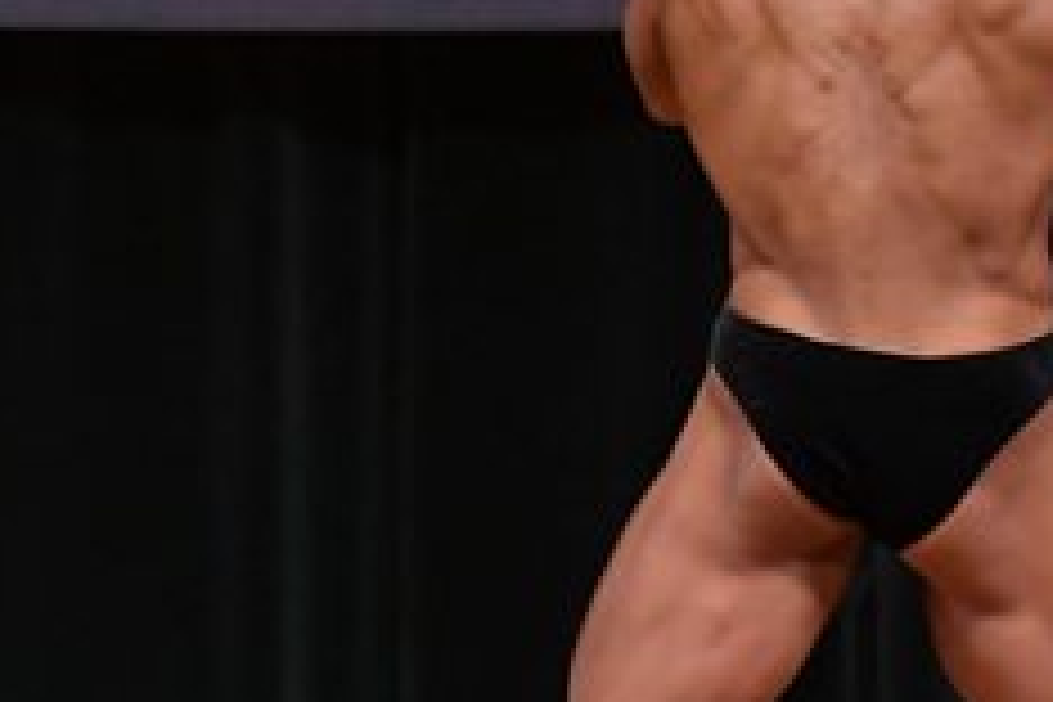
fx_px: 24656
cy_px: 297
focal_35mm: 843
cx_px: 826
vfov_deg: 1.6
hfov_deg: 2.4
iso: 4000
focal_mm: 170
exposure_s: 1/400
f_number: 5.6
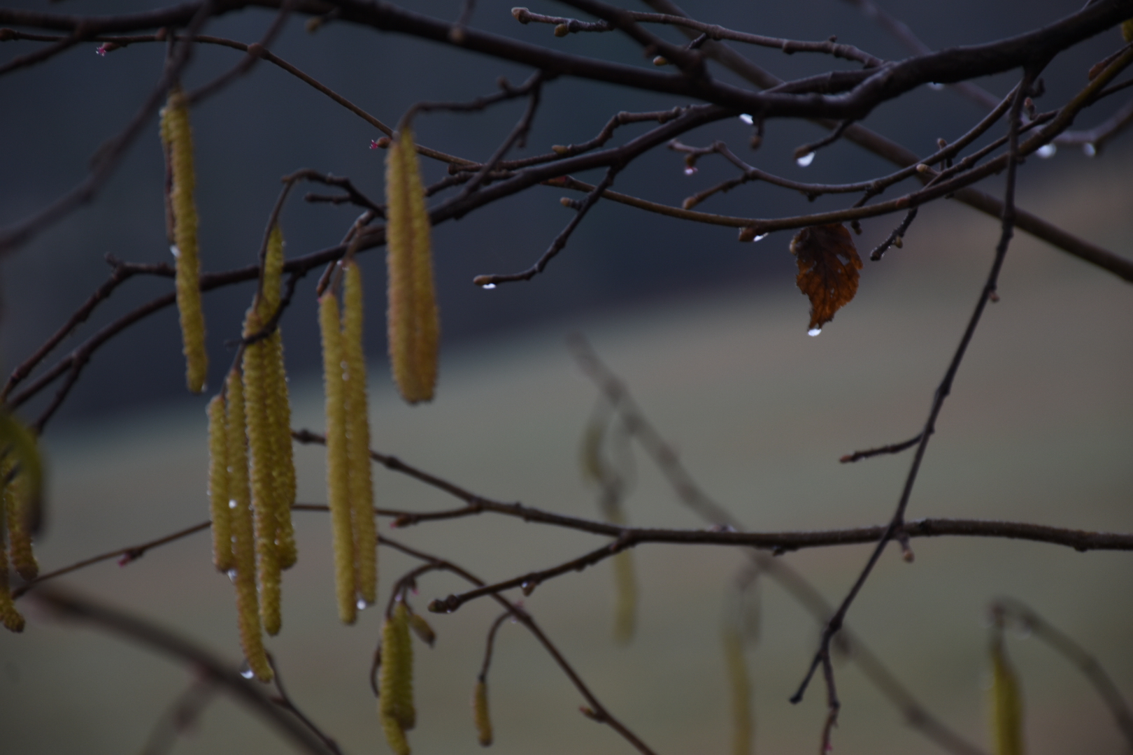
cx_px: 566
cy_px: 378
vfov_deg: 6.5
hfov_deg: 9.8
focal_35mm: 210
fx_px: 6609
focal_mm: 140
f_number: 7.1
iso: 200
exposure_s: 1/125
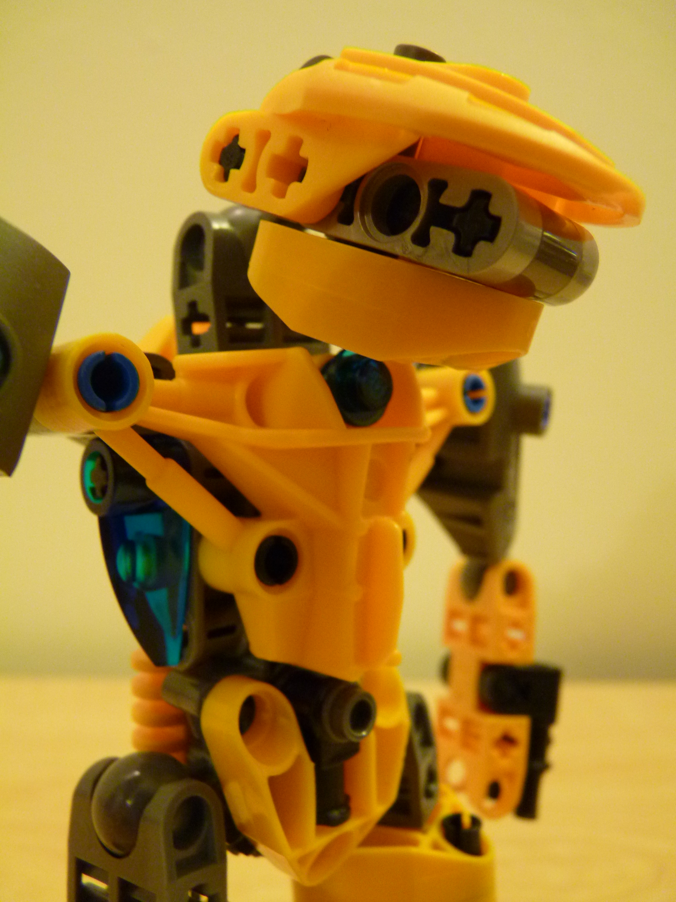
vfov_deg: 65.3
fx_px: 703
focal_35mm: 27
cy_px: 451
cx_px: 338
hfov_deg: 51.4
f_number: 2.8
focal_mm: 4.8
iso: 400
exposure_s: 1/10
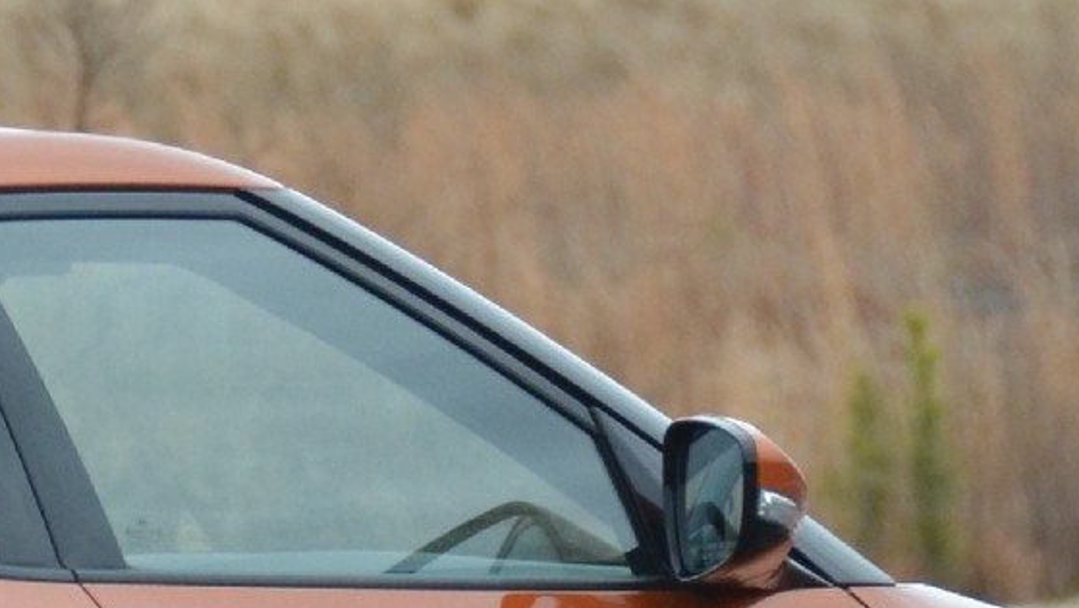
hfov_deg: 2.4
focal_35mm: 911
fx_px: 26076
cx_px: -498
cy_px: 793
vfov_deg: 1.3
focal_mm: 130
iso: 800
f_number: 5.6
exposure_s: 1/500
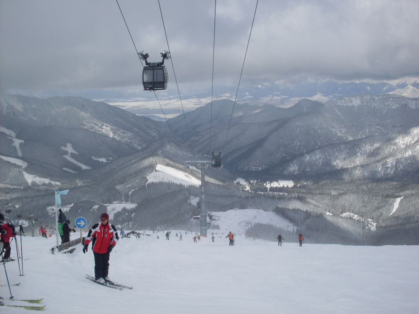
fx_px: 460
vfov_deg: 37.7
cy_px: 157
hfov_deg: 49.0
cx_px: 210
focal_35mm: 38
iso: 80
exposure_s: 1/500
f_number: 8.4
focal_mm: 6.3
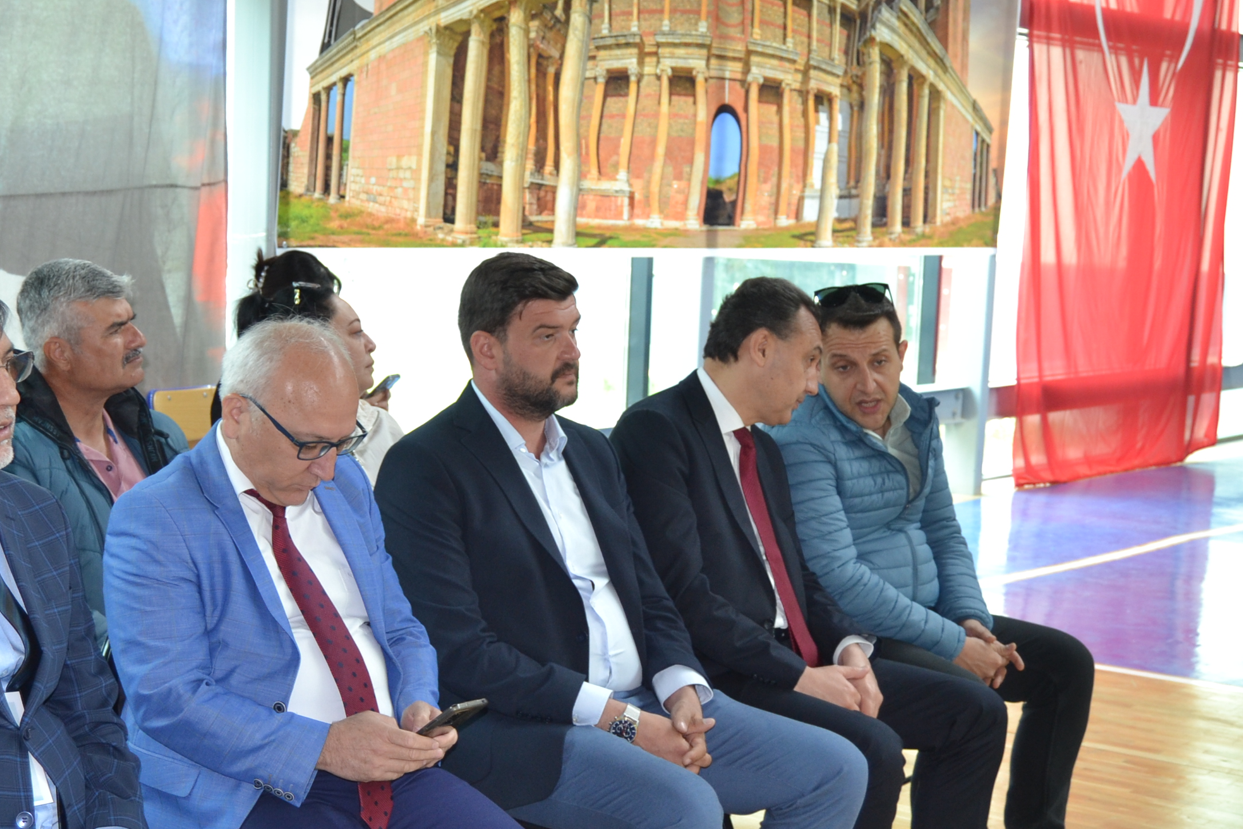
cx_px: 440
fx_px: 2140
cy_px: 513
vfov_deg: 21.9
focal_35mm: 62
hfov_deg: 32.2
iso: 450
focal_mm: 26
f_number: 4
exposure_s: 1/60
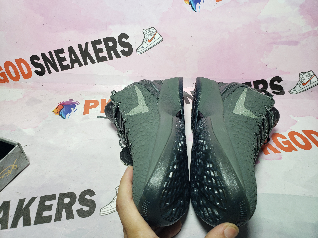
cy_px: 119
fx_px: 239
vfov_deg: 53.1
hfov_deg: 67.3
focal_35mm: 26
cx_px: 159
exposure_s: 1/157
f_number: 2.4
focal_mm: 4.3
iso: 50
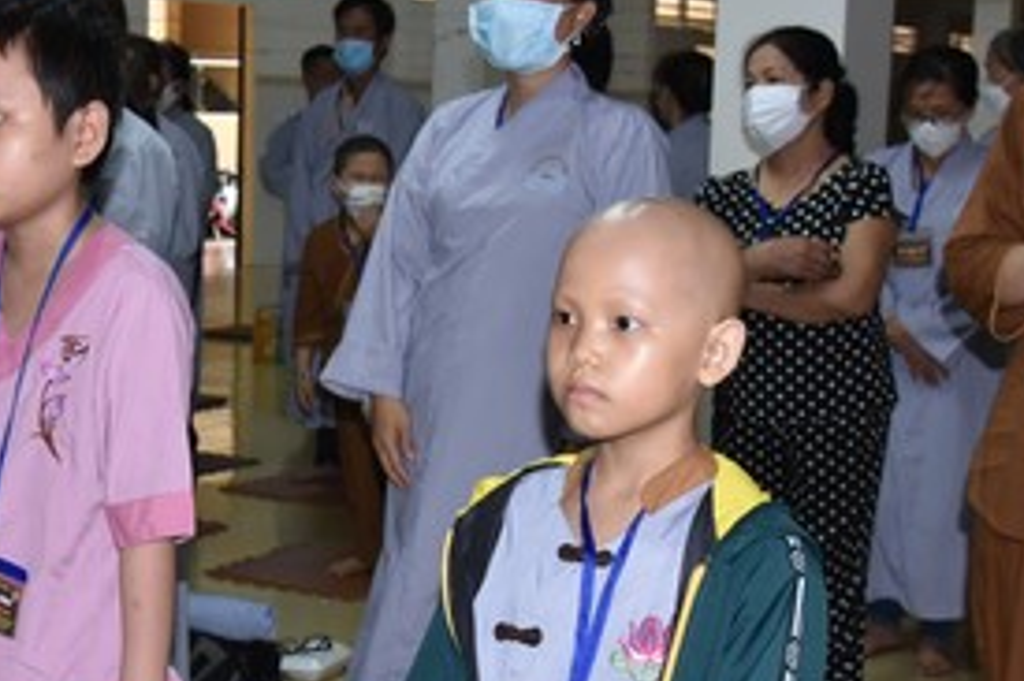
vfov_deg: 19.1
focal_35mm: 71
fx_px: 2018
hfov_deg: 27.9
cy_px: 402
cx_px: 212
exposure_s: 1/60
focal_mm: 30
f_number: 5.6
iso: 1600
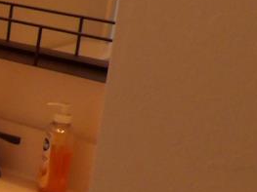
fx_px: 1017
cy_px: 159
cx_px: -413
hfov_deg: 11.3
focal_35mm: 137
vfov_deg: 10.8
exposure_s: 1/24
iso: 200
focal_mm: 4.3
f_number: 2.8
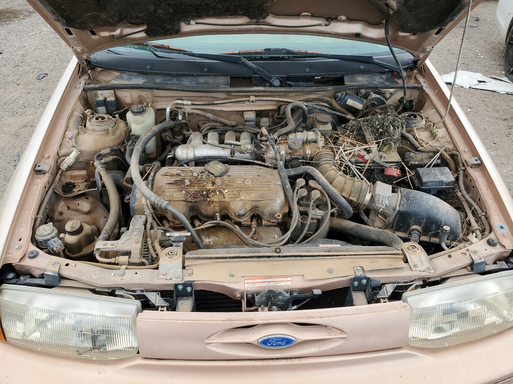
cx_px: 256
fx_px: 385
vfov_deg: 53.1
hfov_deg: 67.3
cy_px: 192
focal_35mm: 26
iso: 50
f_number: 1.5
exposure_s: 1/286
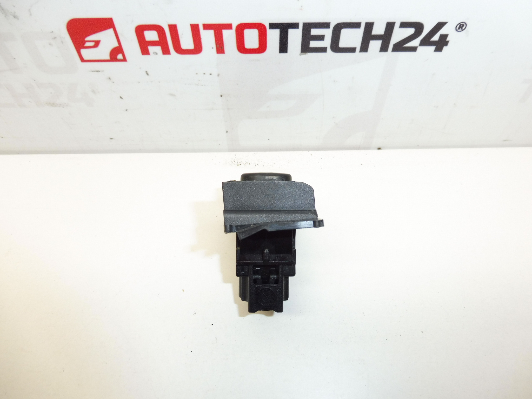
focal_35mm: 24
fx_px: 369
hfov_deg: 71.6
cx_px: 266
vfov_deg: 56.8
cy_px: 200
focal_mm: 4.3
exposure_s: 1/100
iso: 200
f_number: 3.5
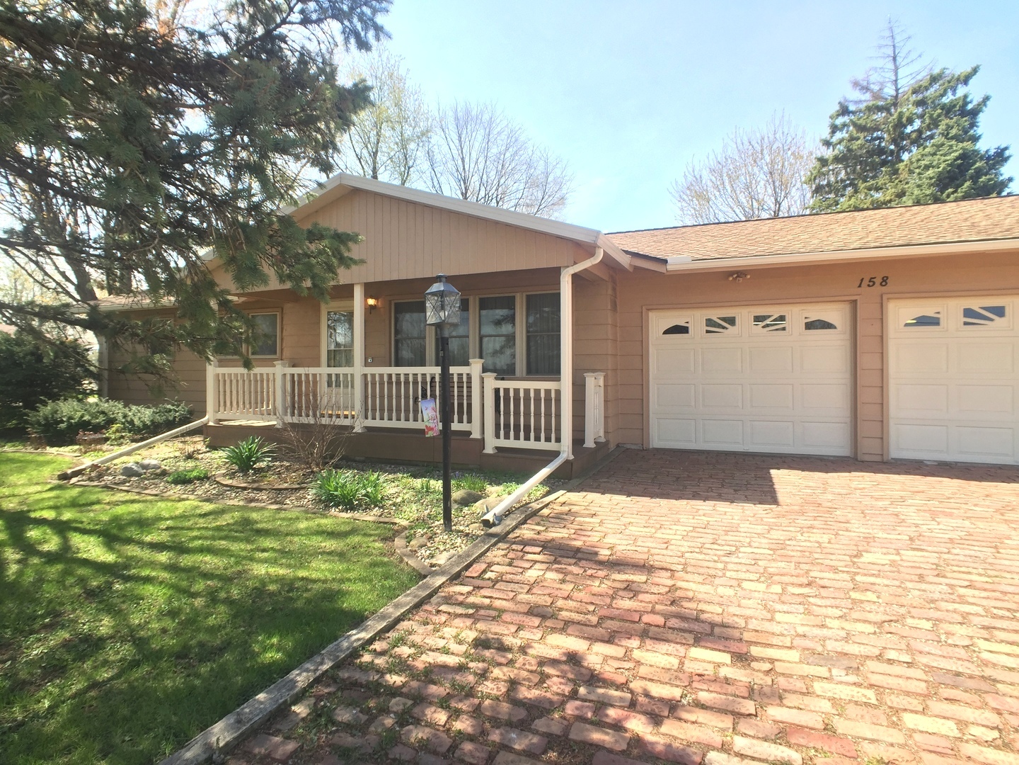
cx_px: 510
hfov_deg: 61.7
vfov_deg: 48.2
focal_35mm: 29
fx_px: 854
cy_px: 382
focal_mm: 4.15
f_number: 2.2
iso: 32
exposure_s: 1/527
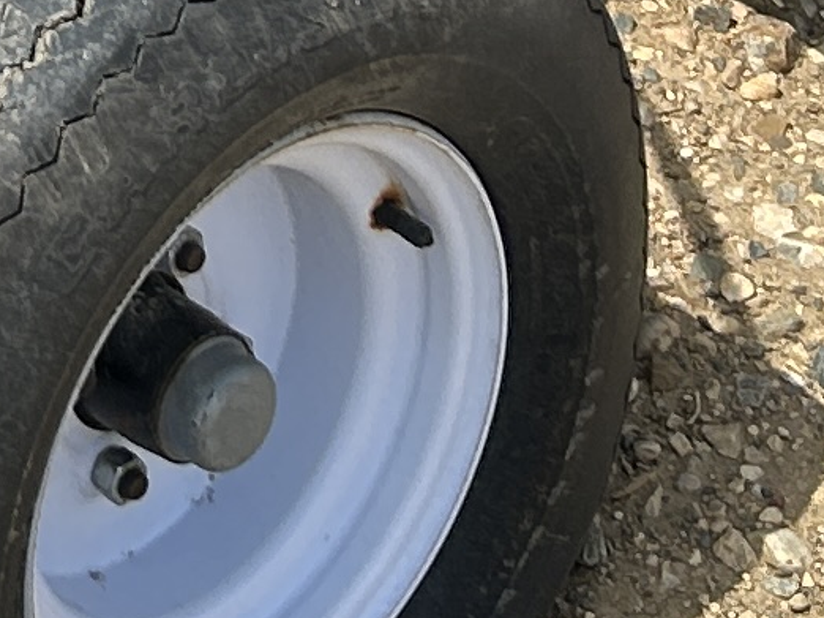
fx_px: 4782
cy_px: -1094
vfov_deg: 6.8
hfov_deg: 9.5
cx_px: -494
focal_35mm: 201
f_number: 1.5
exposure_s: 1/3571
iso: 50
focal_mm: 5.7
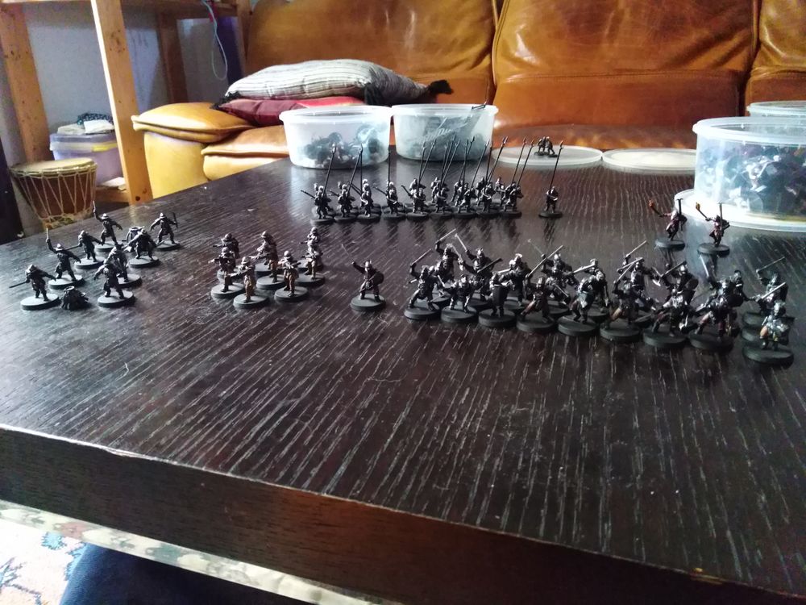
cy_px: 302
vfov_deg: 53.1
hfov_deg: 67.3
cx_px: 403
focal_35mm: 26
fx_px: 605
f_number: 2.2
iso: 1702
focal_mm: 3.46
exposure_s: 1/12.5
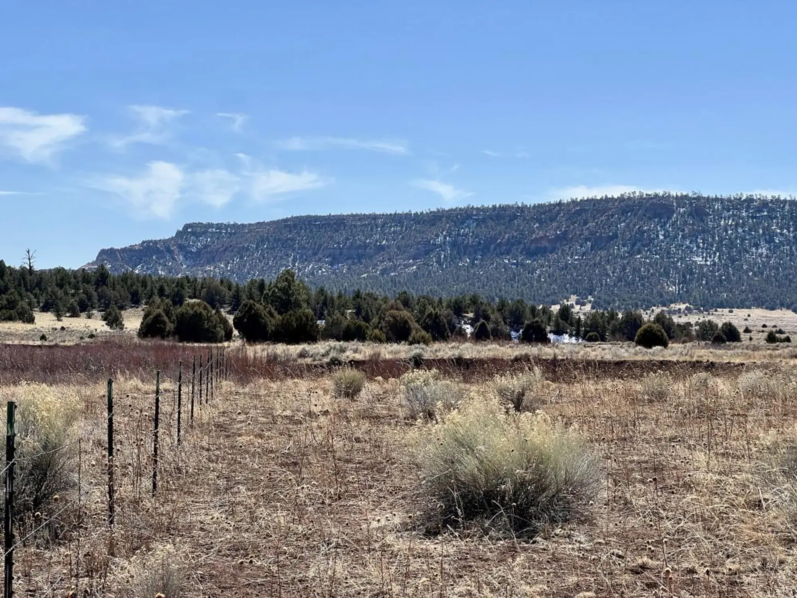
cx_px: 398
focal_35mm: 77
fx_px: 1773
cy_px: 299
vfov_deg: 19.1
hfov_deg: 25.3
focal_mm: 9
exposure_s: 1/1179
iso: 32
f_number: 2.8
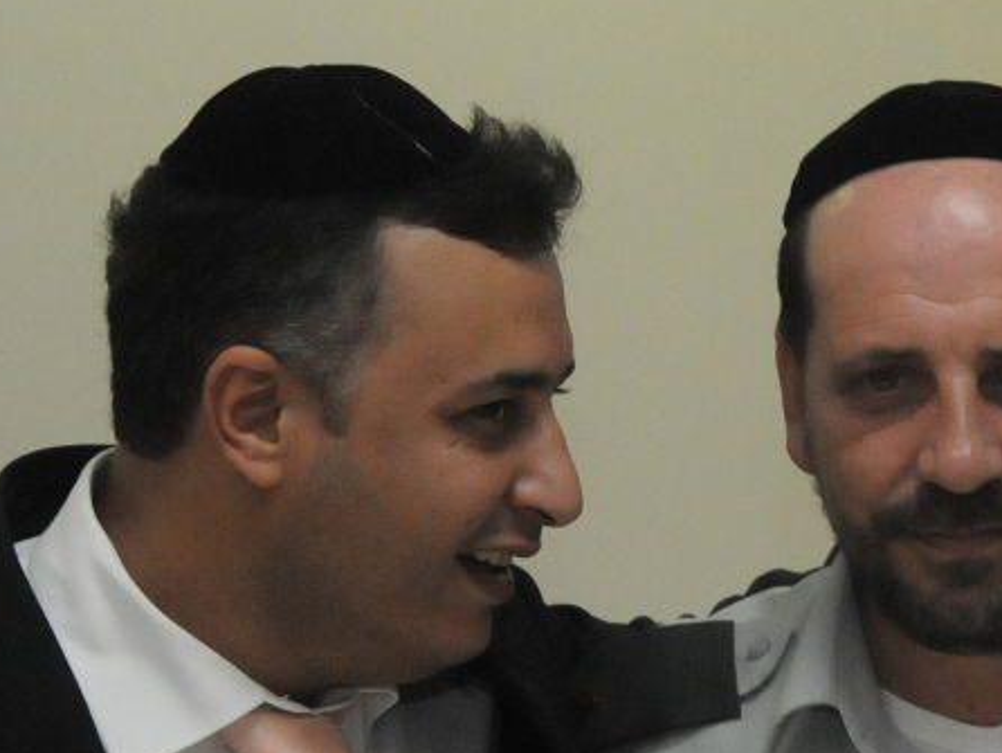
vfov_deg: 7.3
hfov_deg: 9.6
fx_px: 5937
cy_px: 486
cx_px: 791
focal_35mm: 205
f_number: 10
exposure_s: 1/200
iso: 3200
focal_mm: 62
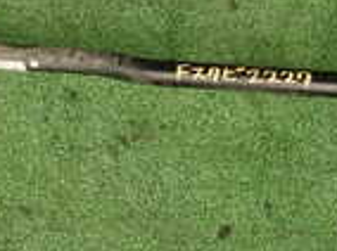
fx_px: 1030
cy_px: 31
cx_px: 301
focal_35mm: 106
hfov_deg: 18.3
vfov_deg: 13.8
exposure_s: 1/60
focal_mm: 4.5
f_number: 2.8
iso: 100
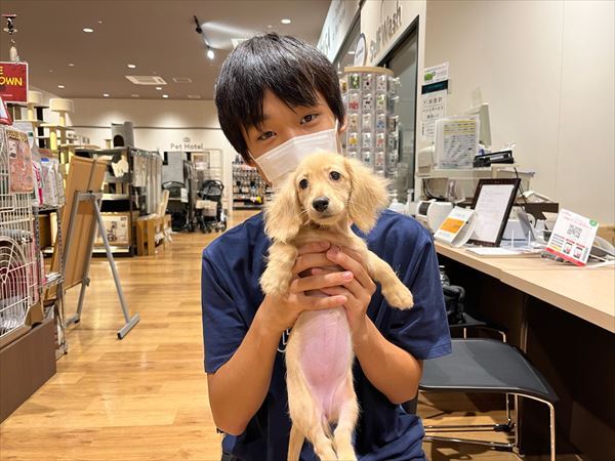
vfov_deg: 53.1
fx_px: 462
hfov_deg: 67.3
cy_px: 230
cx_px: 308
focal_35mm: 26
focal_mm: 5.1
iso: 80
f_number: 1.6
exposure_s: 1/50
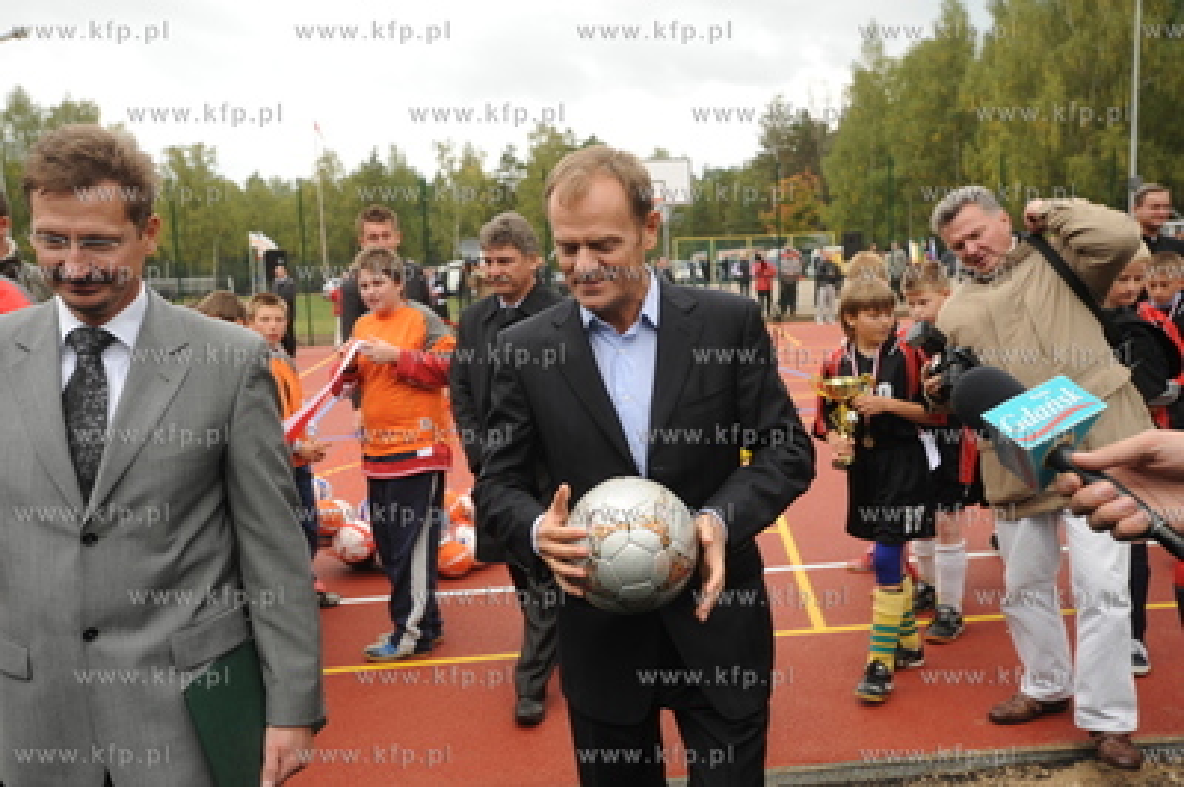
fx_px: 1150
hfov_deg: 54.5
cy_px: 394
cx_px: 592
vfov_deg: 37.8
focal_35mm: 35
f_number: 5.6
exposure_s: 1/320
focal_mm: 35
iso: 400
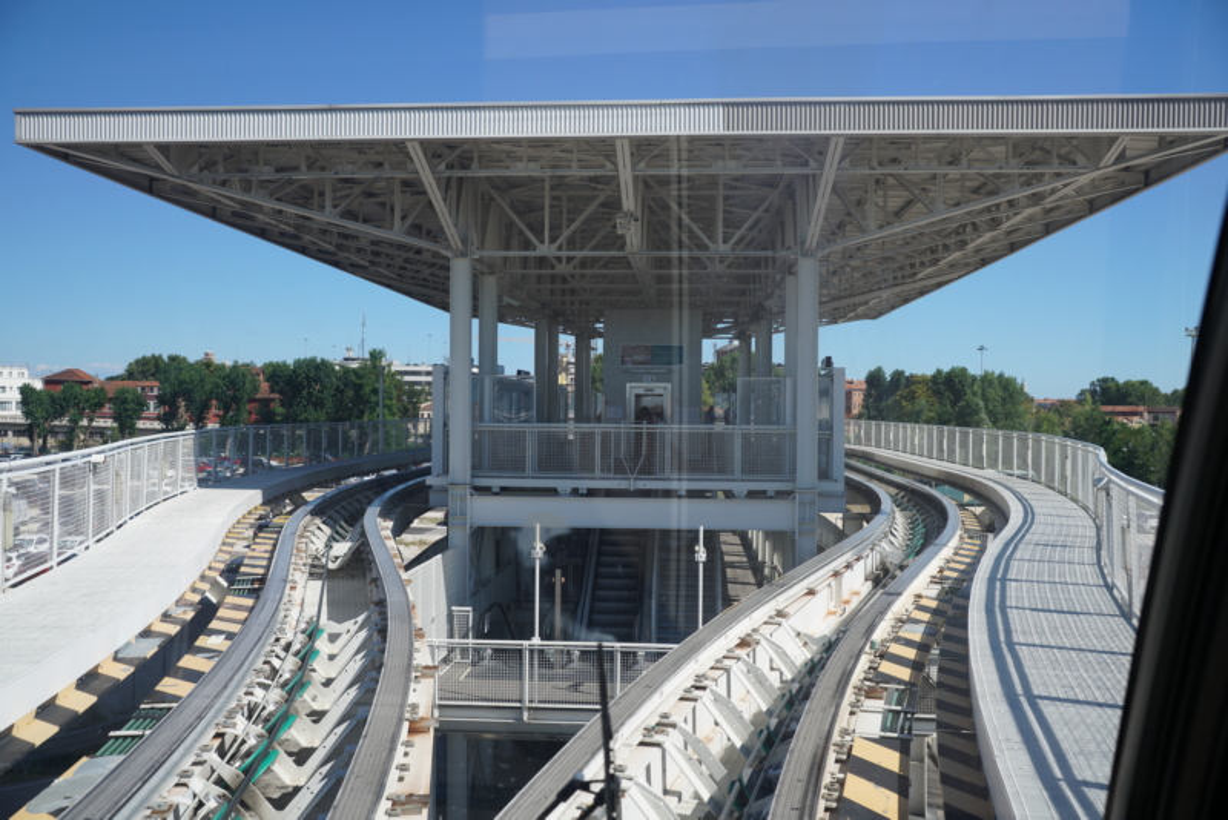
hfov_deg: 61.9
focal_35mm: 30
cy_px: 410
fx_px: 1024
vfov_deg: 43.6
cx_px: 614
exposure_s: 1/250
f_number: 5
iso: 100
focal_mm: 30
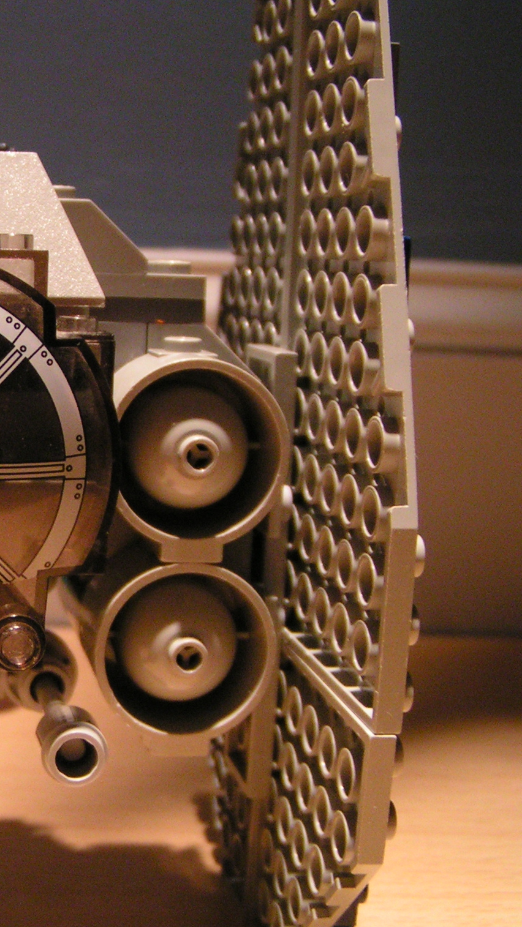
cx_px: -75
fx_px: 1378
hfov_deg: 20.3
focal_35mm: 56
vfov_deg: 37.2
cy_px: 459
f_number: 2.8
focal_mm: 5.8
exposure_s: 1/30
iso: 200
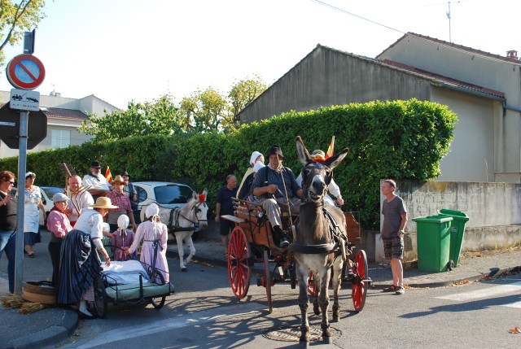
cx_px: 260
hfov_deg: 49.5
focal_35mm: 39
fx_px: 565
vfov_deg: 34.3
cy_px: 174
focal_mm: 26
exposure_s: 1/125
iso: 125
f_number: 5.6
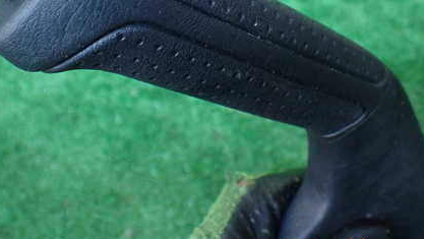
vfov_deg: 24.9
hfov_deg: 43.7
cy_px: 34
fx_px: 529
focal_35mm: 47
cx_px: 210
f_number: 2.3
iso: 800
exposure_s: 1/80
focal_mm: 5.4
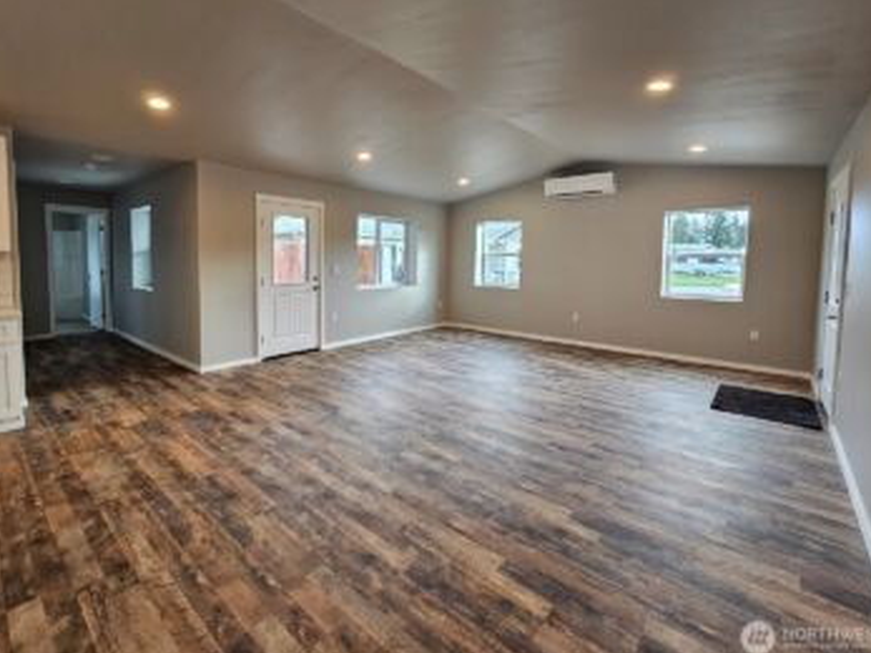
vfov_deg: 81.3
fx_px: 377
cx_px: 402
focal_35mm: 15
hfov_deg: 98.0
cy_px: 286
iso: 160
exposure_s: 1/60
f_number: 2.2
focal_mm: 2.2
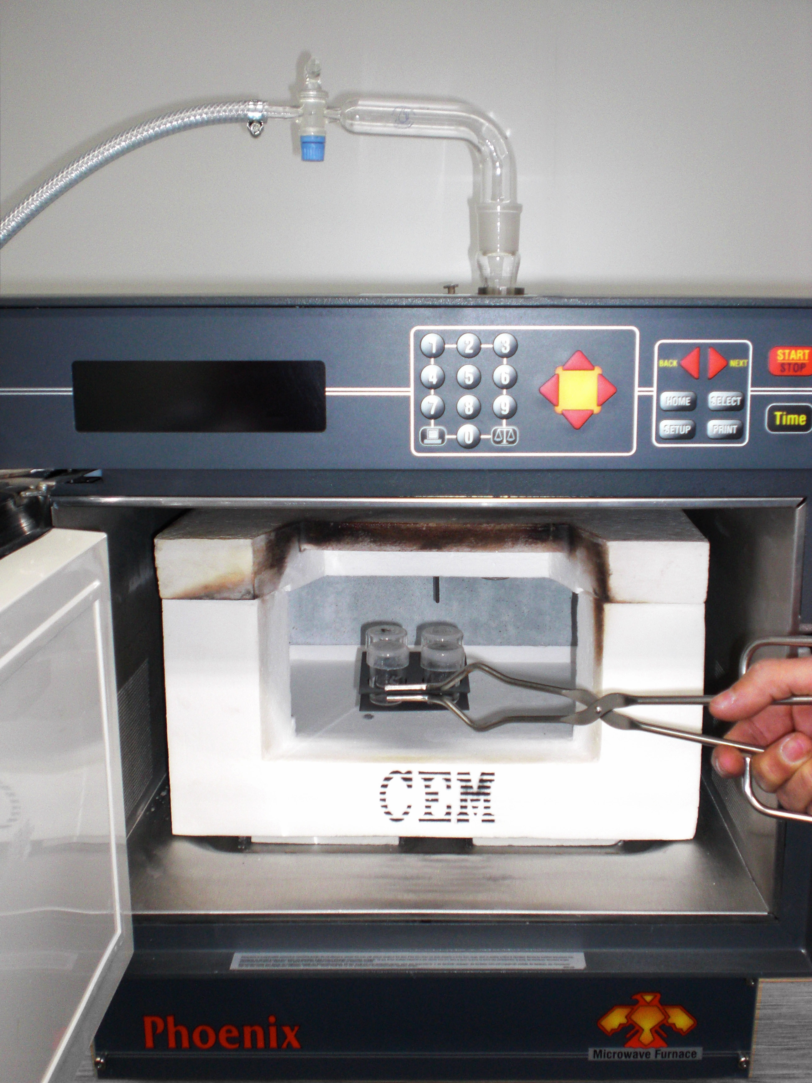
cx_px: 406
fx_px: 1189
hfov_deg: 37.7
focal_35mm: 38
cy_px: 542
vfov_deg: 49.0
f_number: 3.1
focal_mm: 6.3
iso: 200
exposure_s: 1/60
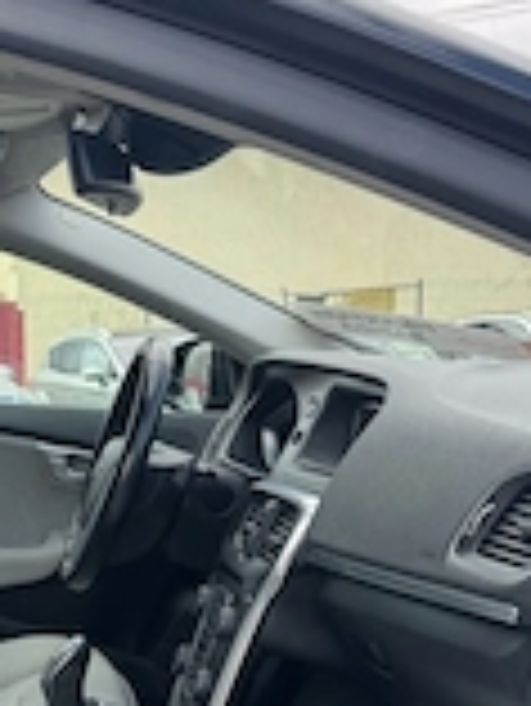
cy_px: 630
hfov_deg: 23.2
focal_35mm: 61
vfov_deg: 30.3
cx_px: 22
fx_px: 1246
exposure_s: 1/773
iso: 80
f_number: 1.78
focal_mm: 6.76
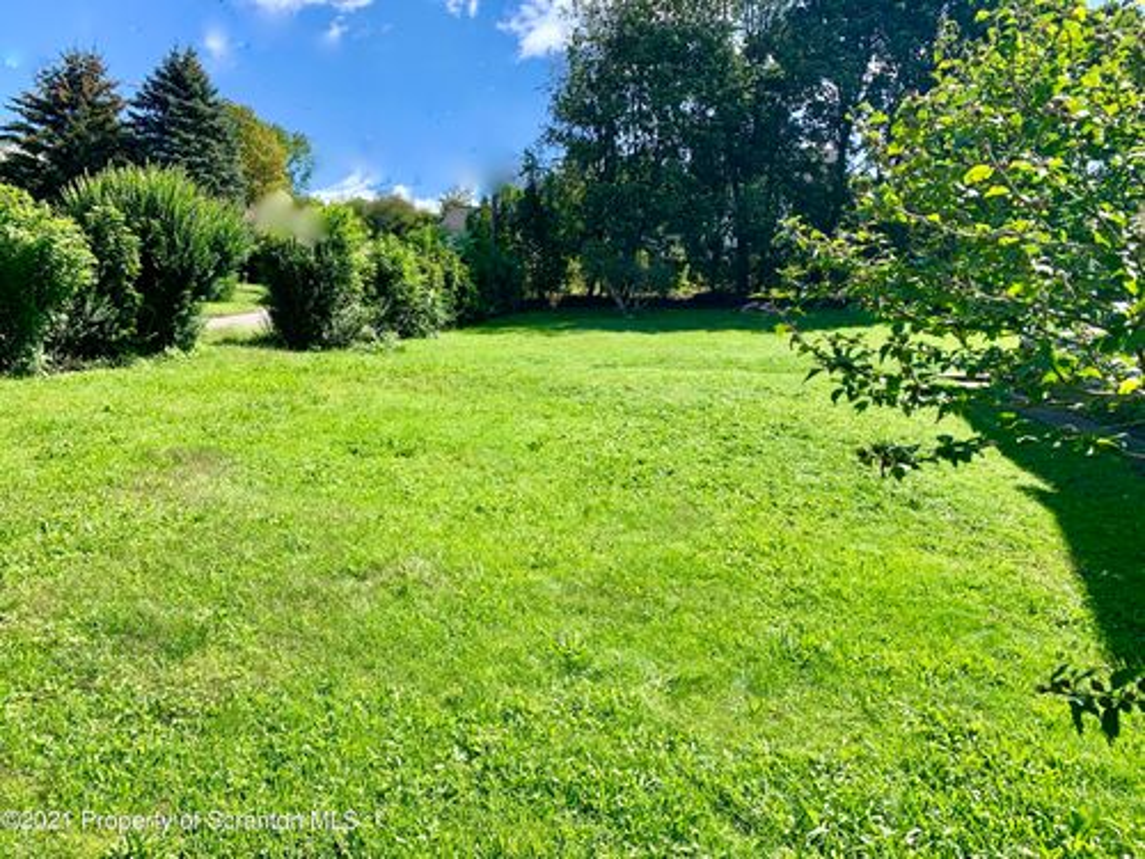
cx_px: 572
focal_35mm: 26
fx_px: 860
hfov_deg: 67.3
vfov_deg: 53.1
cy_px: 430
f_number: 1.8
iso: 25
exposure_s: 1/1220
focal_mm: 4.25
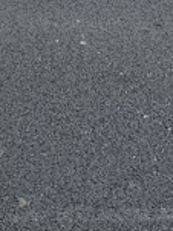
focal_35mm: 88
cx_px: 51
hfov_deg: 16.7
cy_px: -307
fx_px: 587
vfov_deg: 14.9
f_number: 1.8
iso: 32
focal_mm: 1.57
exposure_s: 1/415
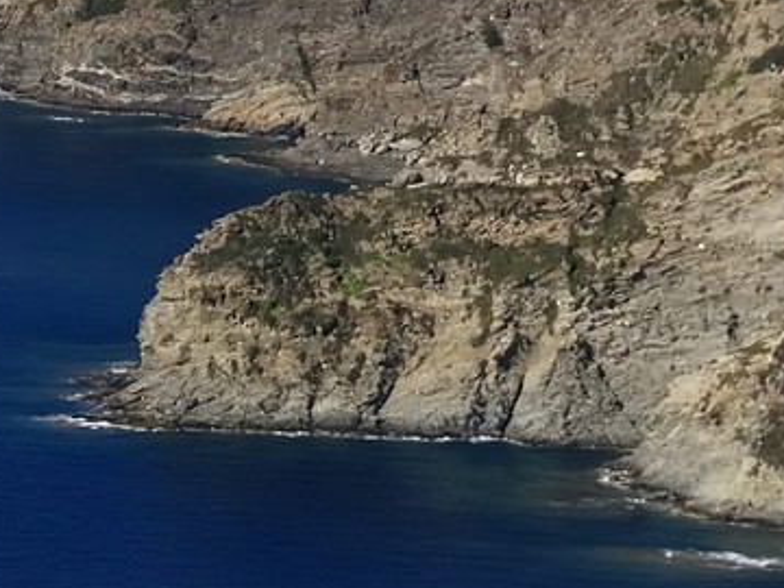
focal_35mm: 282
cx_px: -869
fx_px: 6387
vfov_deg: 5.2
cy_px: -222
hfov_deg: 6.8
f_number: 10
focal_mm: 66
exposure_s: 1/1250
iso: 400
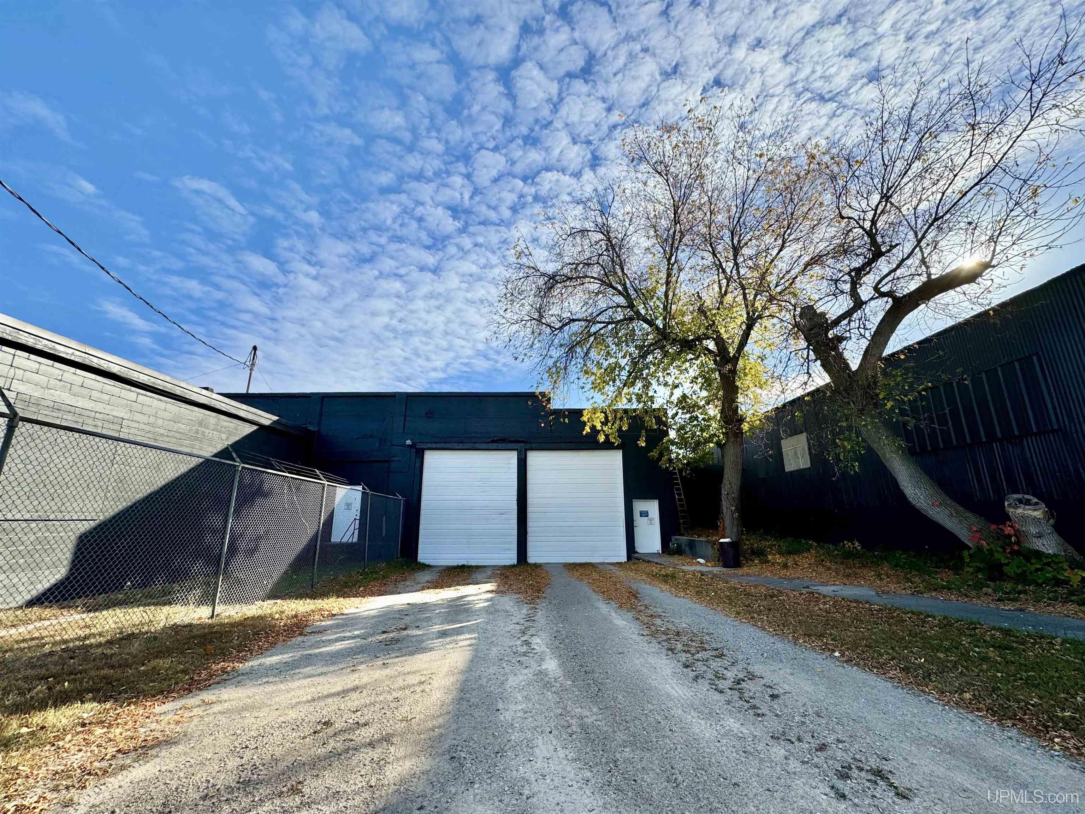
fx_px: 439
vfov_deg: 85.7
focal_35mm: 14
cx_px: 542
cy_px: 407
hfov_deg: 102.1
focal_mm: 2.22
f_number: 2.2
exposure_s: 1/1600
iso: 40
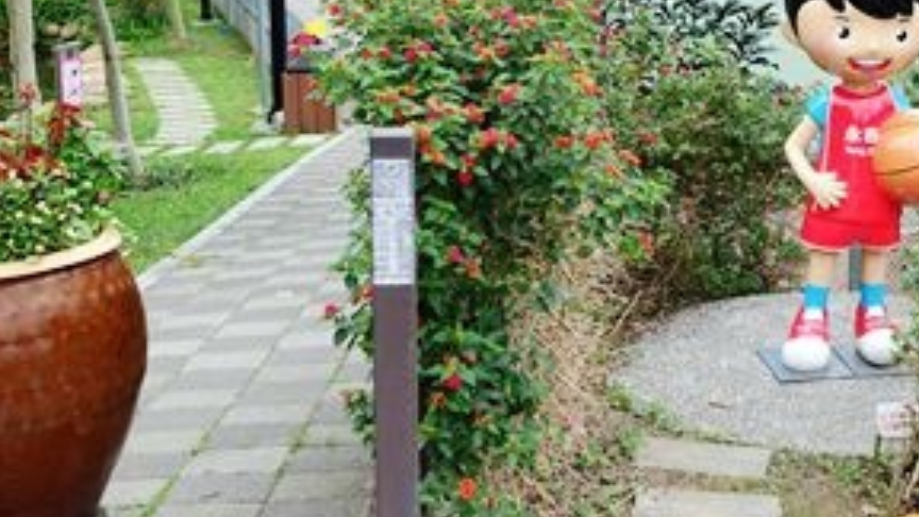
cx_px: 724
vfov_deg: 16.6
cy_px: -18
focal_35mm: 71
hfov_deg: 29.1
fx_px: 1730
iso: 125
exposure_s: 1/100
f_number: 4
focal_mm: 10.89
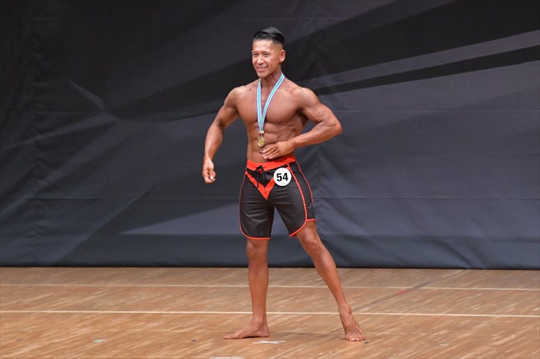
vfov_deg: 4.8
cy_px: 180
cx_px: 270
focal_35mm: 285
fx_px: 4273
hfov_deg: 7.2
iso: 8000
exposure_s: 1/400
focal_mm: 190
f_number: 5.6
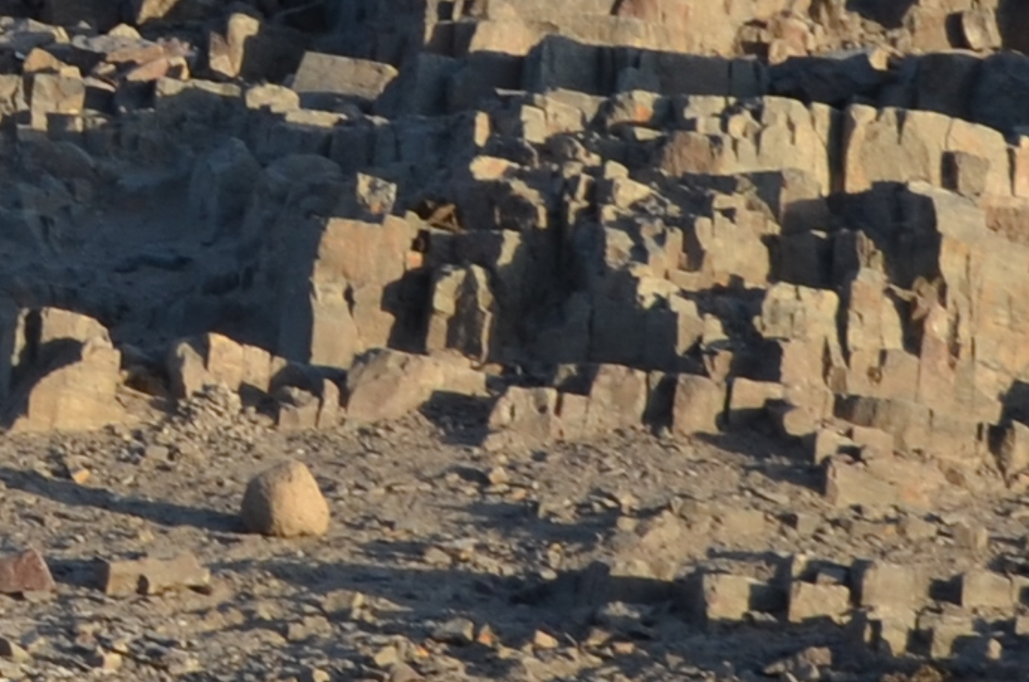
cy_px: -146
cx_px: -1593
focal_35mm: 300
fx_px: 8557
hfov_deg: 6.5
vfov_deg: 4.5
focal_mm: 28
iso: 100
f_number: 8
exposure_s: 1/200
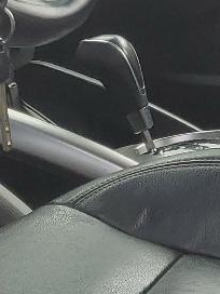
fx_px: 1297
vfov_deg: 12.5
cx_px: 448
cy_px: -78
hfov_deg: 9.1
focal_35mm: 153
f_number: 1.5
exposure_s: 1/526
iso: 50
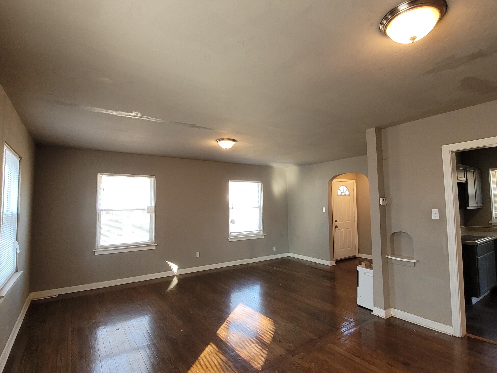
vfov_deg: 89.9
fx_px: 187
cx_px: 248
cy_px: 186
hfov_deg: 106.2
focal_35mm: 13
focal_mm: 1.74
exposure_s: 1/60
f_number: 2.2
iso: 200
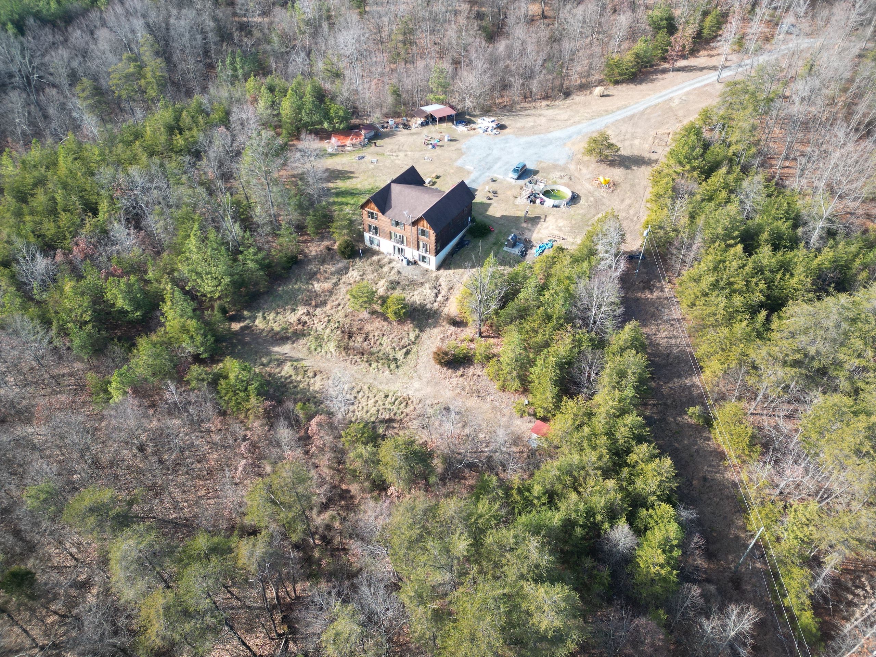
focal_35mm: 24
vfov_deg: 56.8
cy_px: 328
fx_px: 607
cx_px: 438
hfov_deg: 71.6
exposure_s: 1/500
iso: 130
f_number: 1.7
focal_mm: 6.72
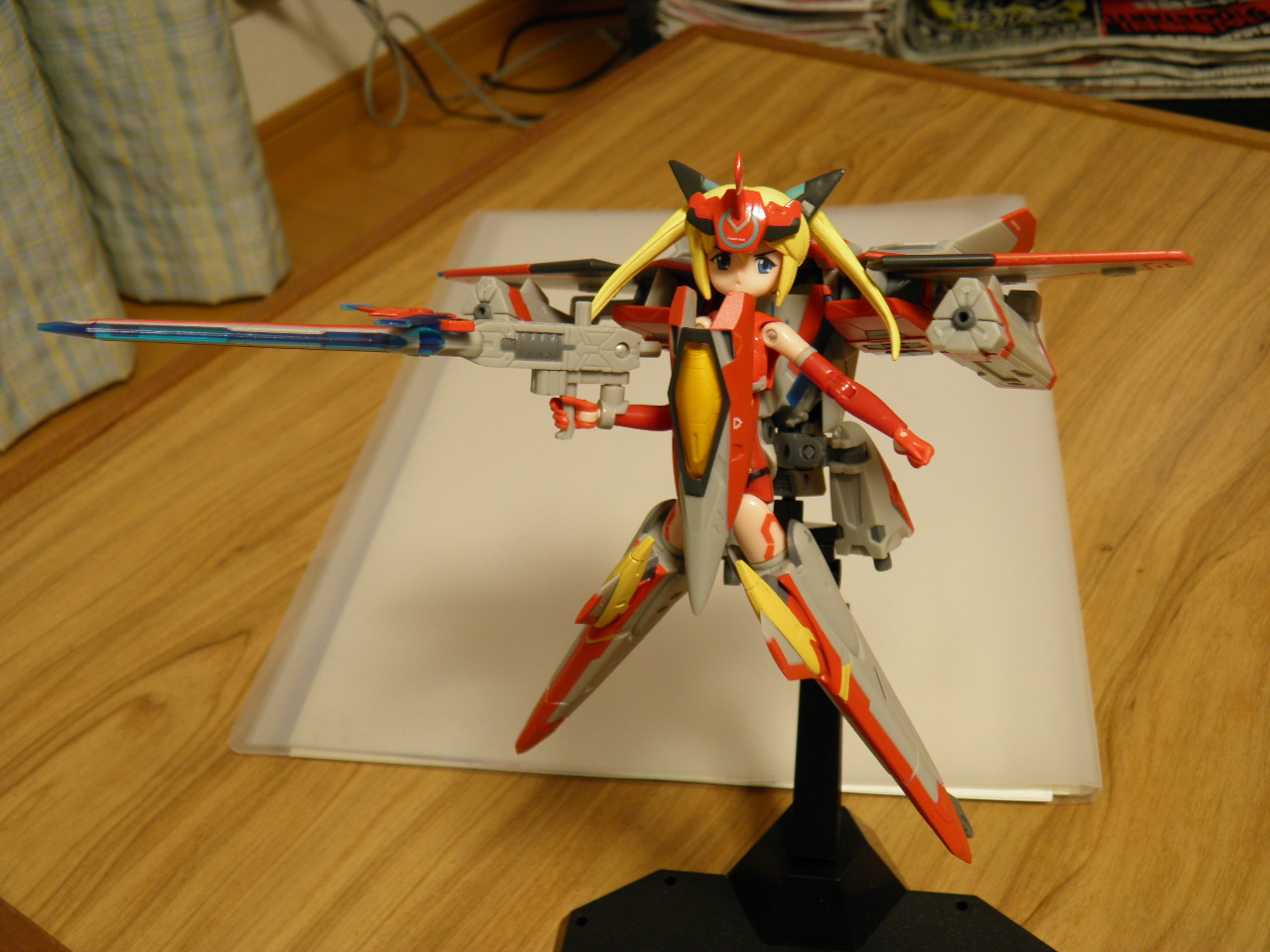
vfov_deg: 36.8
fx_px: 1431
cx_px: 635
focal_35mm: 39
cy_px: 476
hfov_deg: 47.9
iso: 50
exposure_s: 1/5
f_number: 3.2
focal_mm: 7.1
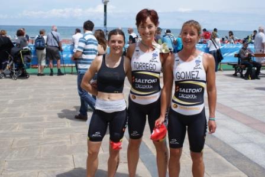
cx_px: 132
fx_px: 310
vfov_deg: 32.0
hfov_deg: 46.3
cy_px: 88
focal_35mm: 42
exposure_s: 1/400
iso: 100
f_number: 8
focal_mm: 28
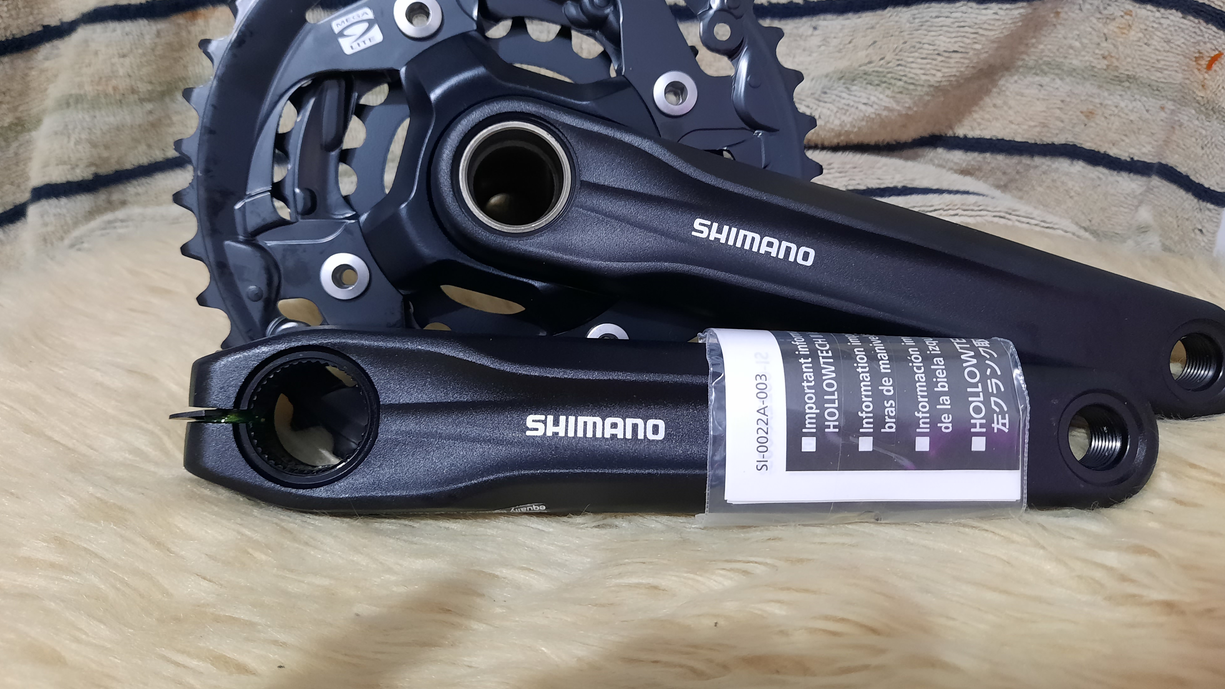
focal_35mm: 28
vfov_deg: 41.4
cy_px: 285
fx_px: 910
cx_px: 618
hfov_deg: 67.9
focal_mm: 4.6
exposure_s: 1/24
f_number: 2
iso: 500
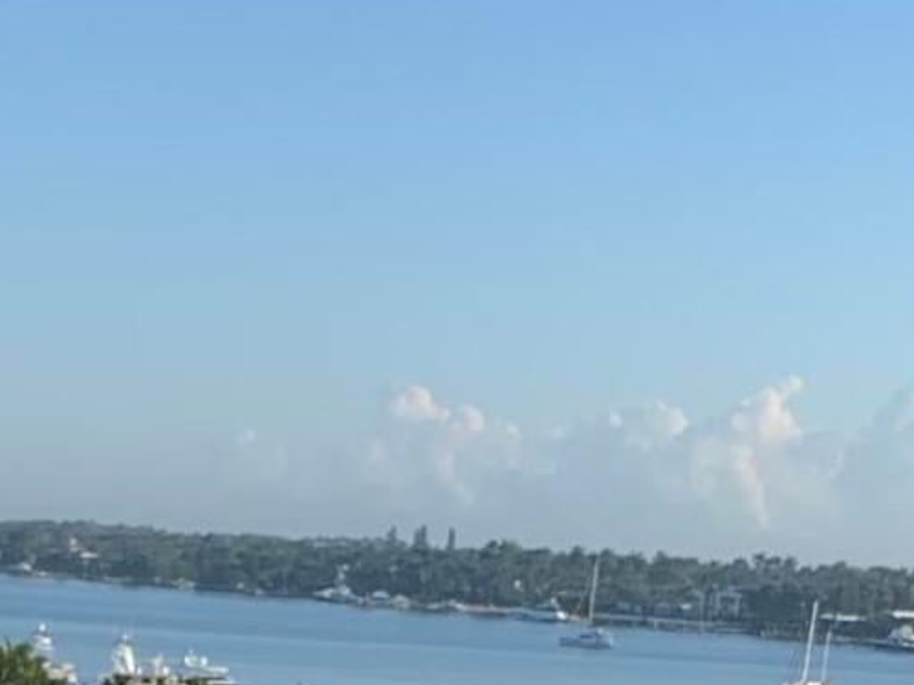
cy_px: 1251
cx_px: 53
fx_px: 3960
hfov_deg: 13.0
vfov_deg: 9.4
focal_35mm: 150
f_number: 1.8
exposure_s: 1/1748
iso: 25
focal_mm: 4.25
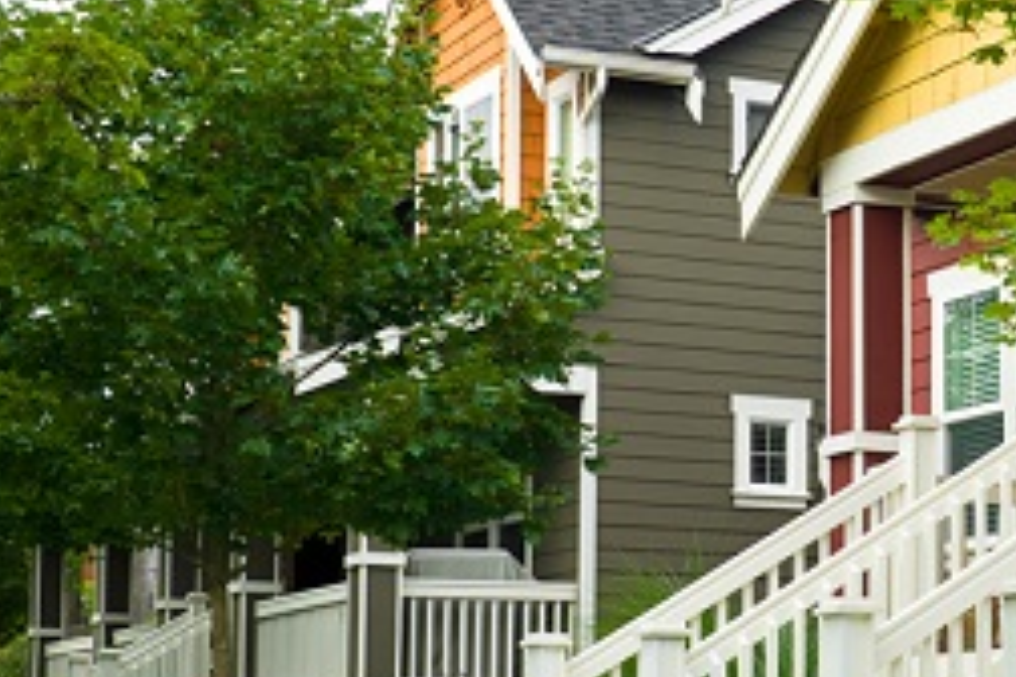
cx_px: 835
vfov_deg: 14.5
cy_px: 433
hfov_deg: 21.4
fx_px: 2650
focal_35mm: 94
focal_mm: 35
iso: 100
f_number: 5.6
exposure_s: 1/125
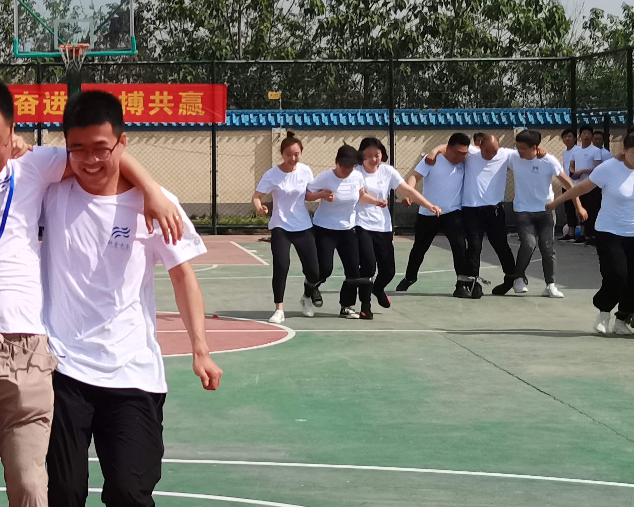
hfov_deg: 19.8
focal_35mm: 93
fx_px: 1745
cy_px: 163
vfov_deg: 16.5
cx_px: -44
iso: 50
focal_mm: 5.58
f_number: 1.8
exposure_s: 1/2674
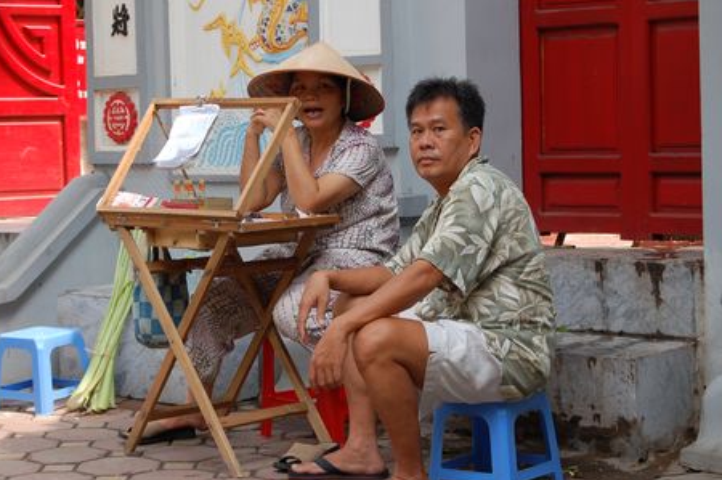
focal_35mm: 94
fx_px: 1874
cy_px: 219
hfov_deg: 21.8
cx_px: 339
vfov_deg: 14.6
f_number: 5.6
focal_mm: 55
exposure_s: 1/125
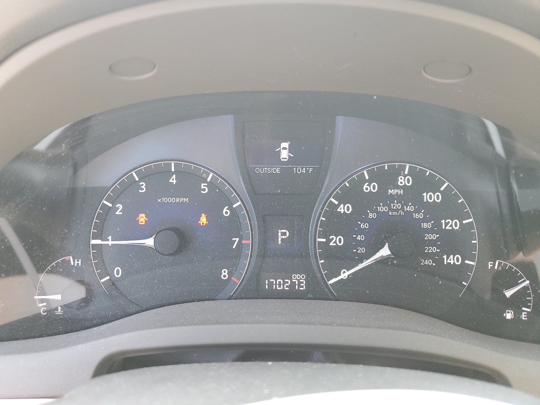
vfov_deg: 53.1
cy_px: 202
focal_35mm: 26
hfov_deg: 67.3
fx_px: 406
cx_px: 270
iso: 127
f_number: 1.5
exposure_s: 1/60.2
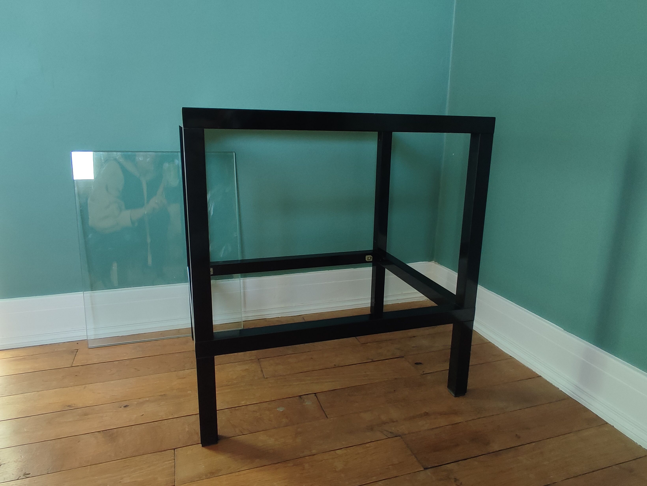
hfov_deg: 94.5
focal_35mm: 16
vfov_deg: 78.2
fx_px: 299
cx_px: 324
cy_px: 243
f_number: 2.2
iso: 69
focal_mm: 1.65
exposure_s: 1/100
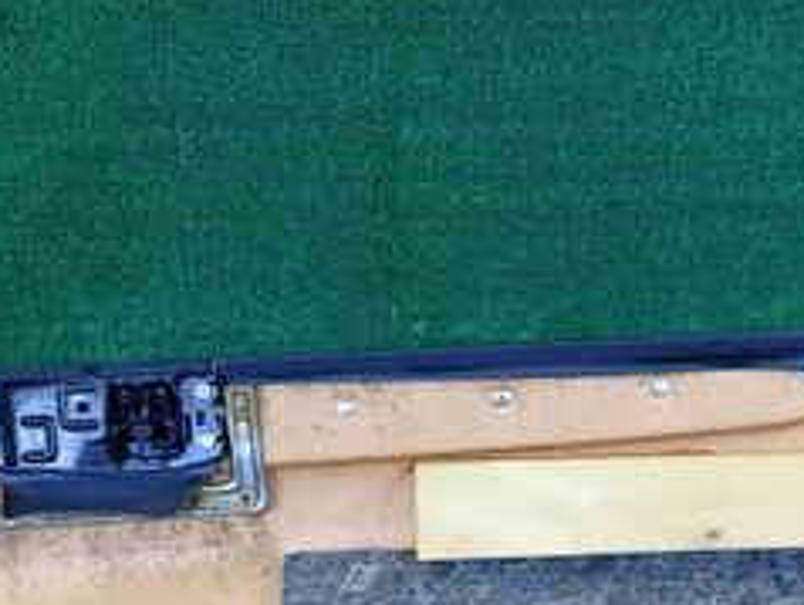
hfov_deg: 30.7
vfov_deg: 22.4
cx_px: 432
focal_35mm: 63
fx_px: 1465
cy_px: 619
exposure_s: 1/125
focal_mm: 4.5
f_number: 2
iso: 500
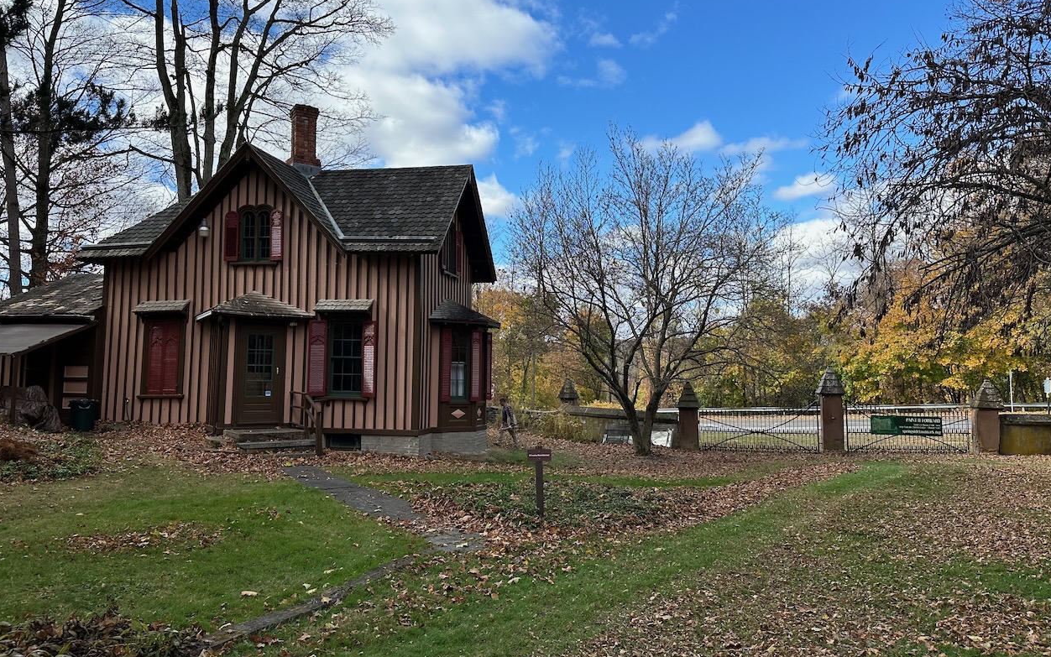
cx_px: 532
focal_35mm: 26
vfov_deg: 47.6
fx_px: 745
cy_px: 312
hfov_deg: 70.4
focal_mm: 6.86
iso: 80
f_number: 1.78
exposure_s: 1/2410
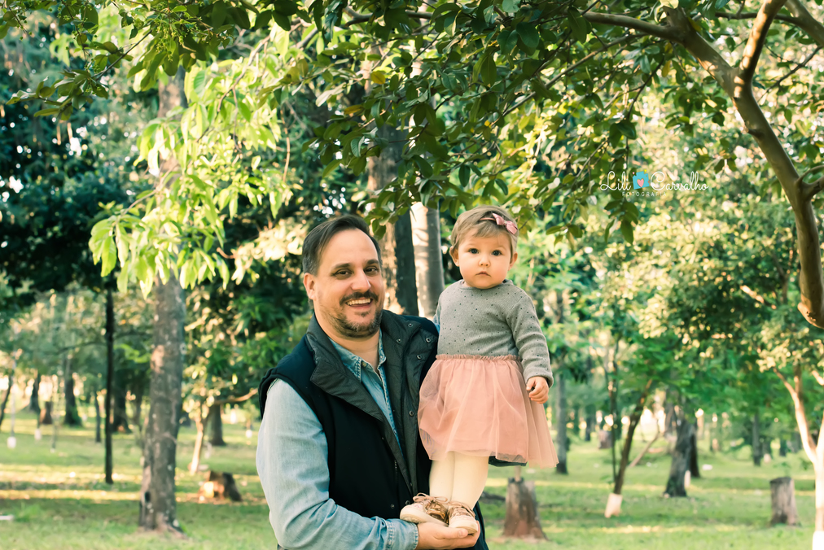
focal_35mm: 83
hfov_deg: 24.5
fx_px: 1901
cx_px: 449
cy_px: 266
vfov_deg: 16.5
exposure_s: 1/160
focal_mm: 70
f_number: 8
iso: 2000
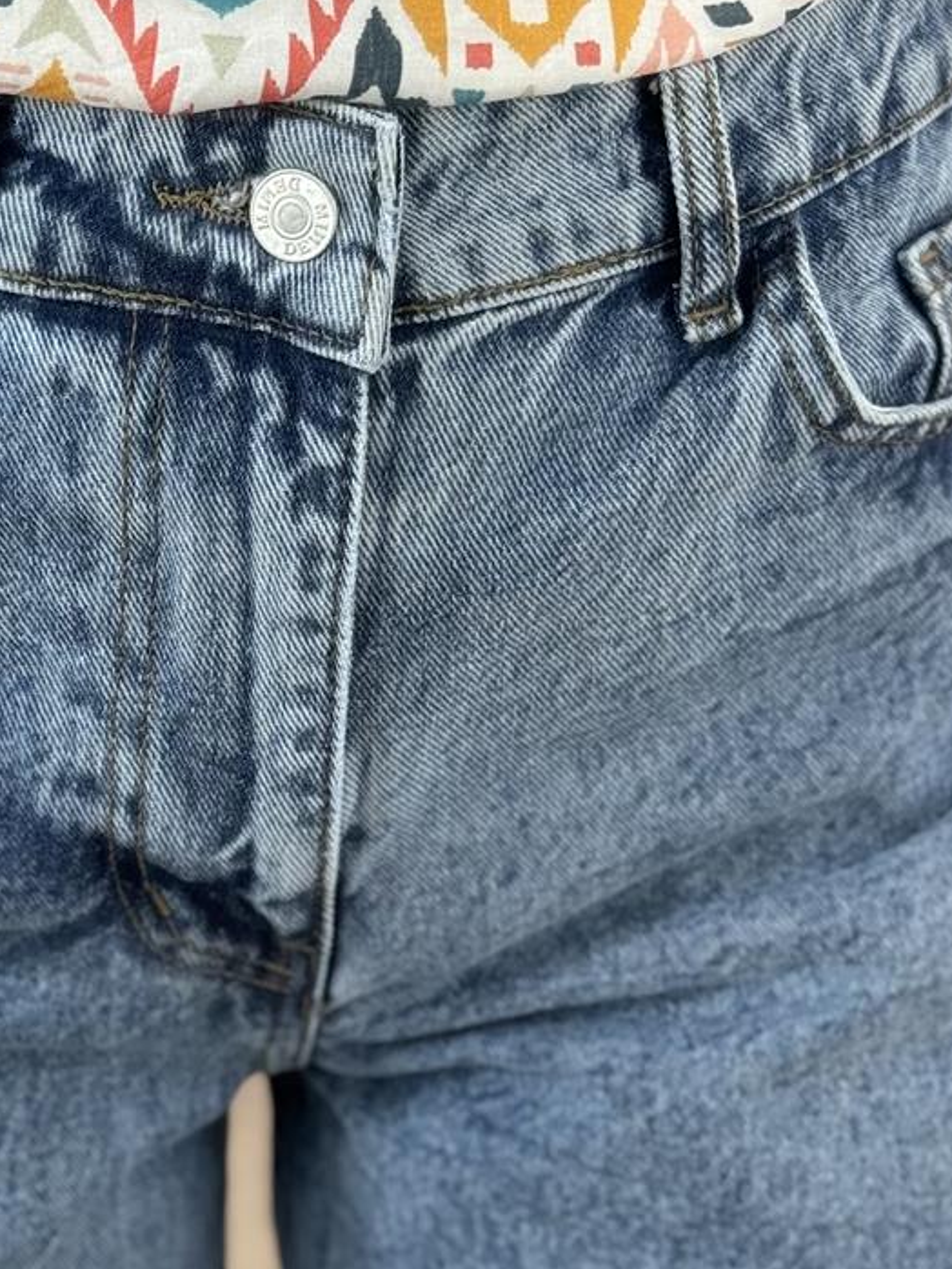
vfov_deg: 17.9
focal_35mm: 110
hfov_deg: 13.4
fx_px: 4031
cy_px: 778
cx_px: 238
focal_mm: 6.76
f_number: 1.78
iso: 64
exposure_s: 1/100
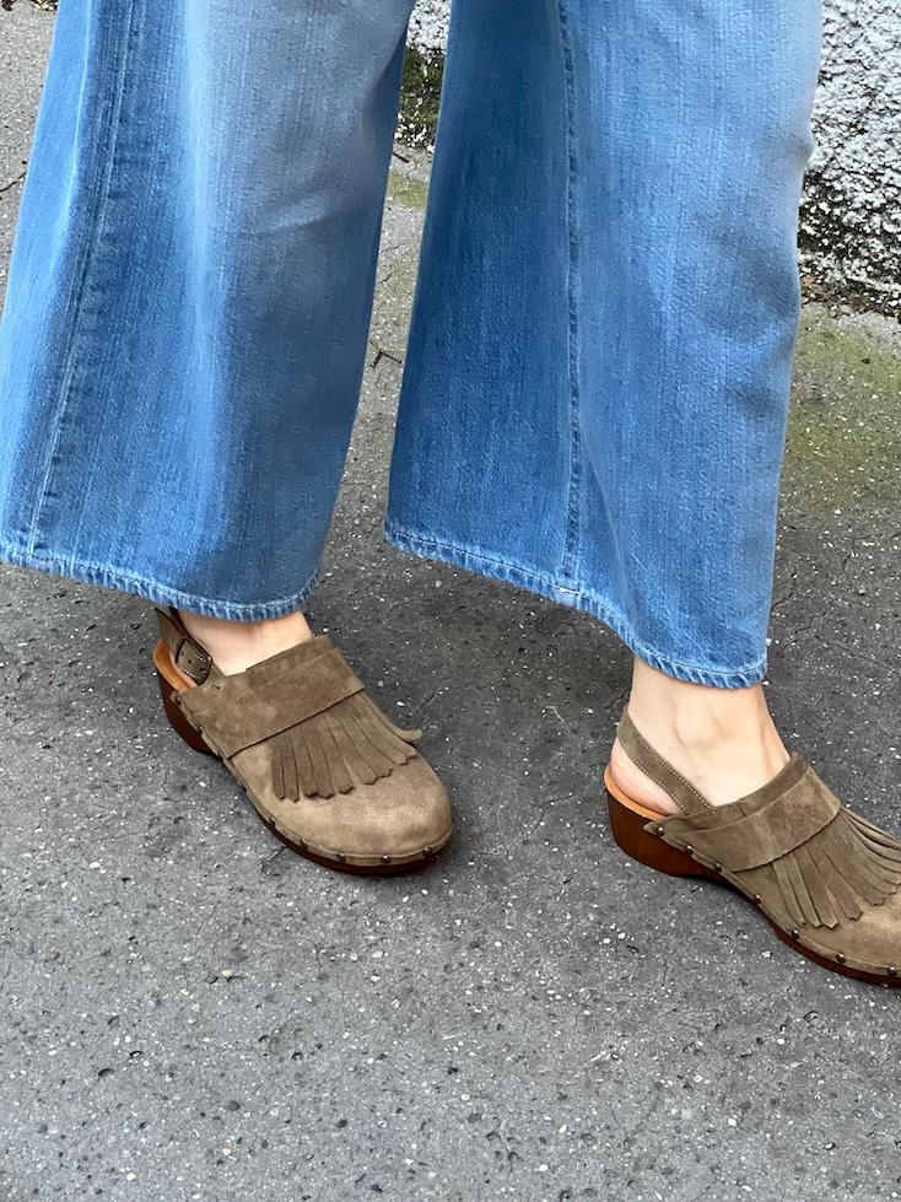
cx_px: 450
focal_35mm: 77
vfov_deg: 25.3
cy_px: 601
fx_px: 2673
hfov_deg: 19.1
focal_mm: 9
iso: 160
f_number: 2.8
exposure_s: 1/121
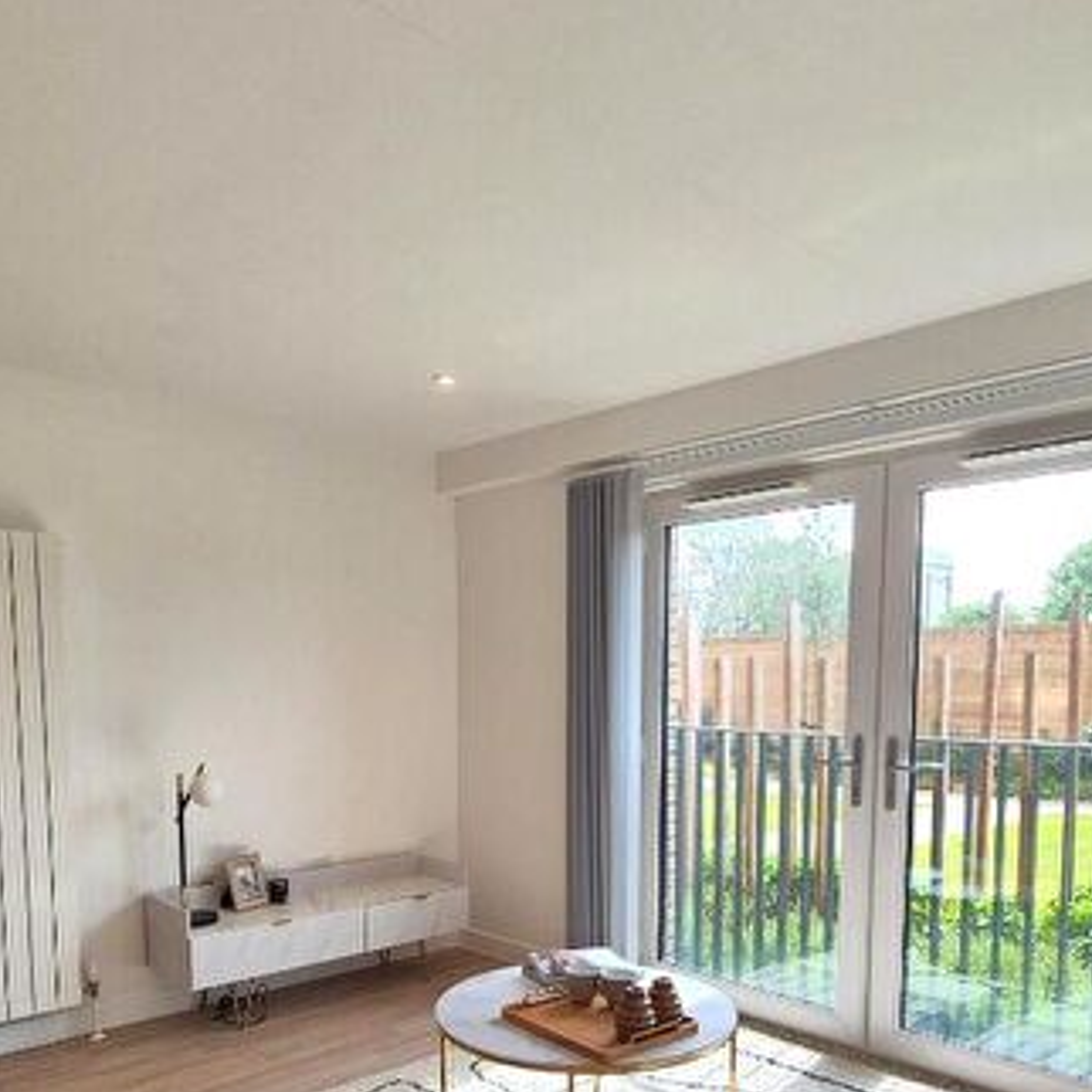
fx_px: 892
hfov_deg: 62.9
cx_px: 529
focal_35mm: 25
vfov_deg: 60.6
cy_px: 772
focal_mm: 2.2
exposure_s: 1/121
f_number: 2.2
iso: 50
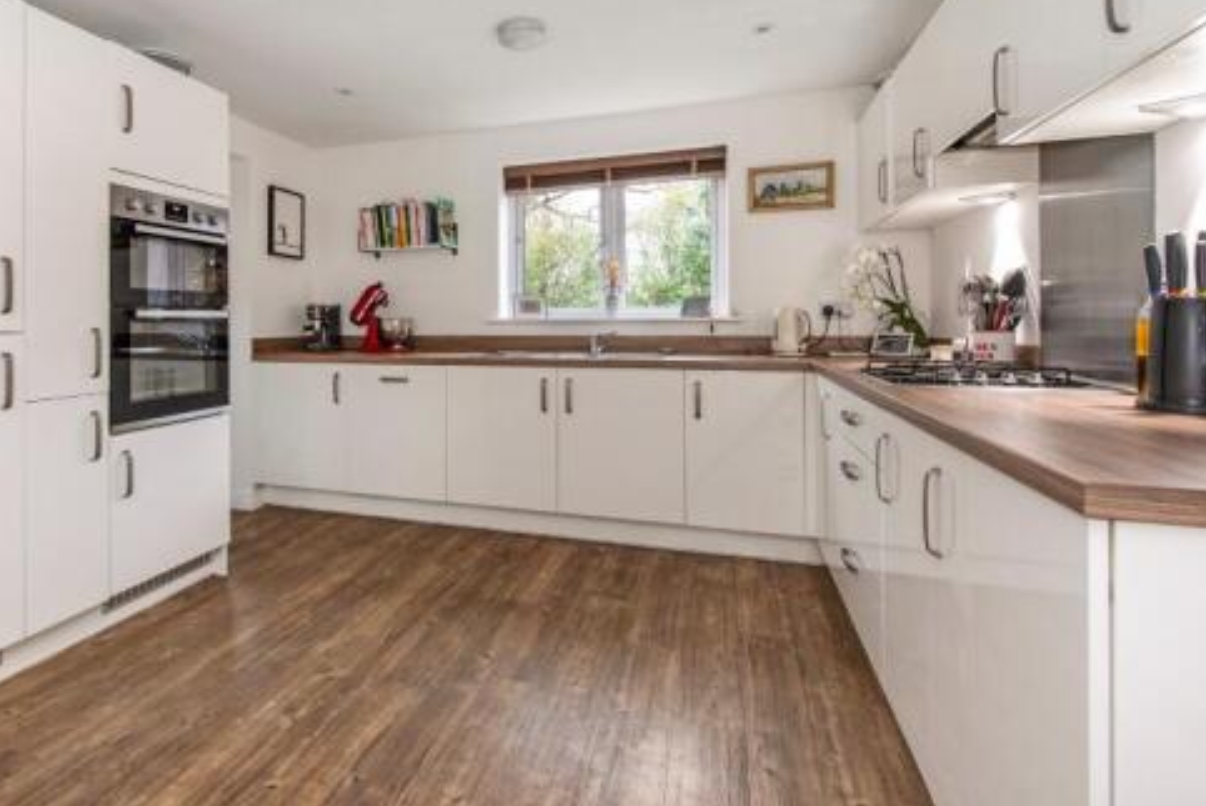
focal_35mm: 19
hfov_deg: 85.7
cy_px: 314
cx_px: 475
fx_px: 637
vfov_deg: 63.9
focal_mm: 14
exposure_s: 1/8
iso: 400
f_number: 7.1
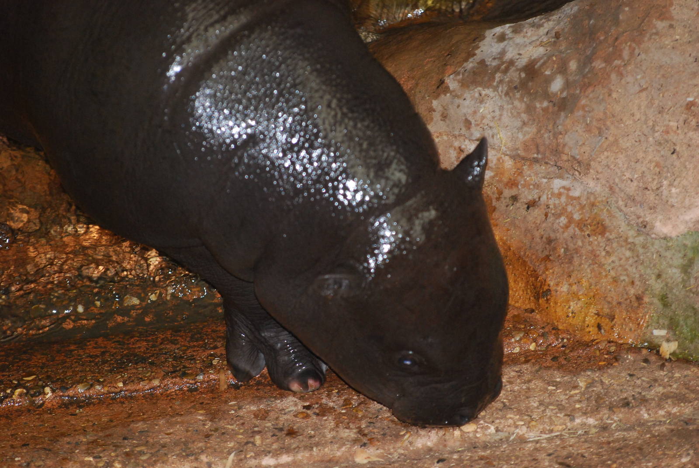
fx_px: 5686
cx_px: 350
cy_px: 234
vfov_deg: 4.7
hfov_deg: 7.0
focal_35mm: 292
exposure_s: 1/125
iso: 900
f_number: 5
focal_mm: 195
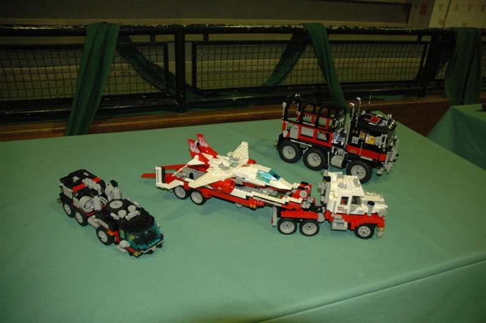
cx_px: 243
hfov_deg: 67.4
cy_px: 162
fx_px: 364
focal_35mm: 27
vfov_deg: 47.9
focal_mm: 18
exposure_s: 1/60
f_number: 4
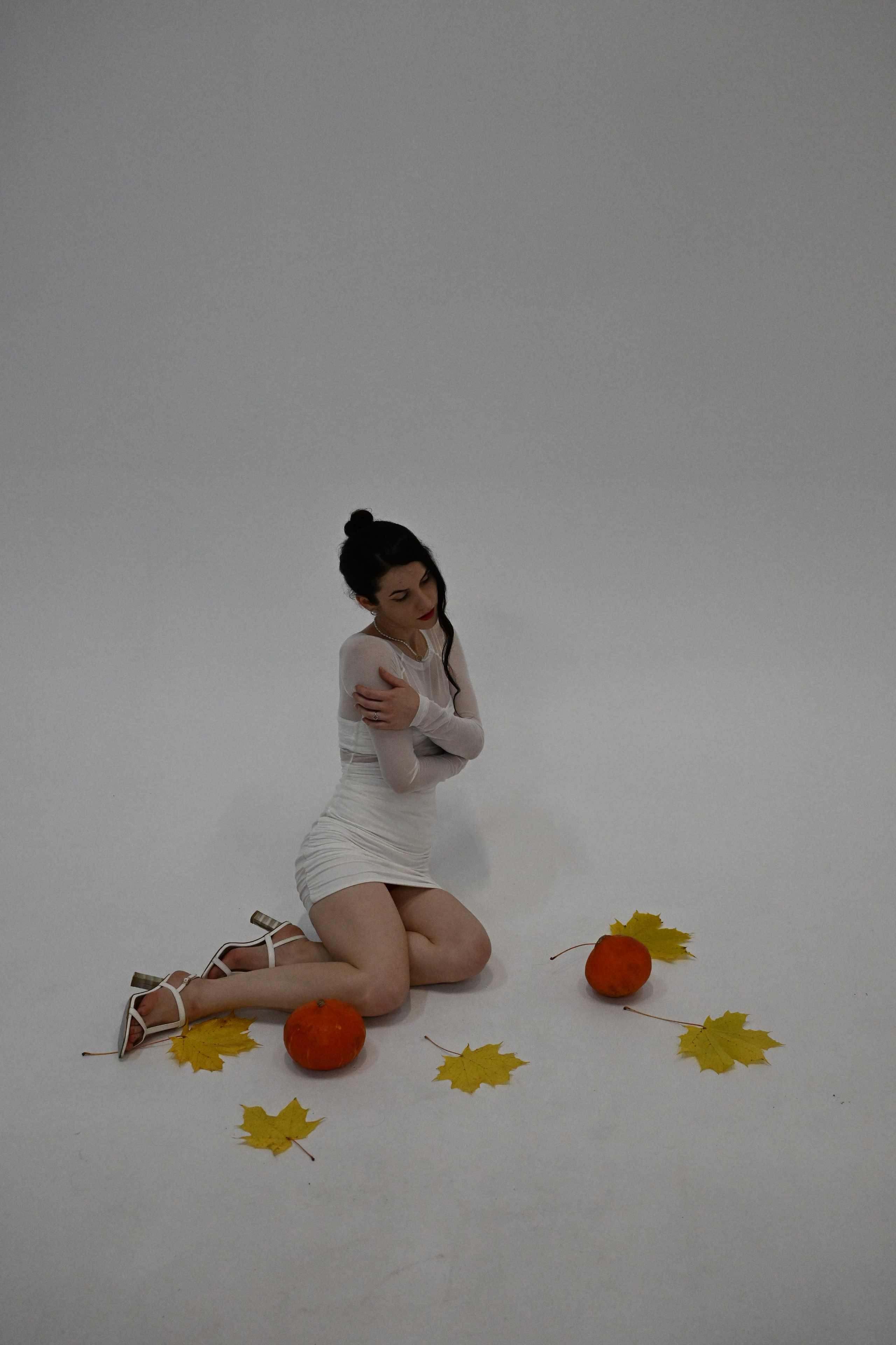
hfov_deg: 35.9
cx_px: 448
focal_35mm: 37
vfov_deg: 51.9
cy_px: 672
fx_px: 1381
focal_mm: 37
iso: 5000
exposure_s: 1/800
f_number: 4.5
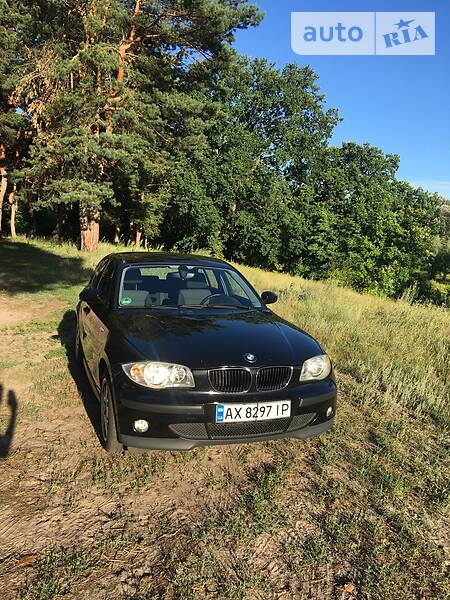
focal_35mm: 29
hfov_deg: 48.2
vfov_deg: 61.7
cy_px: 300
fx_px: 503
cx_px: 225
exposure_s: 1/769
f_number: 2.2
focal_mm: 4.2
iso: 25
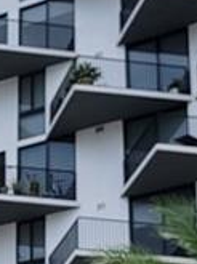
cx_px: 6
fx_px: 1333
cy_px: 174
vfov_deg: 11.3
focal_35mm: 175
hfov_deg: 8.4
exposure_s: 1/1135
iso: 16
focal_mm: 6.7
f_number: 1.8
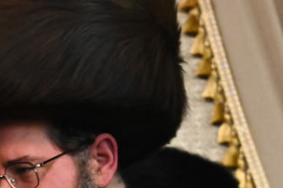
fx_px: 1745
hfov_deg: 9.2
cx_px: -31
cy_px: 247
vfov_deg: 6.1
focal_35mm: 222
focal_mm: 48
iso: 5000
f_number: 4.5
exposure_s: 1/250
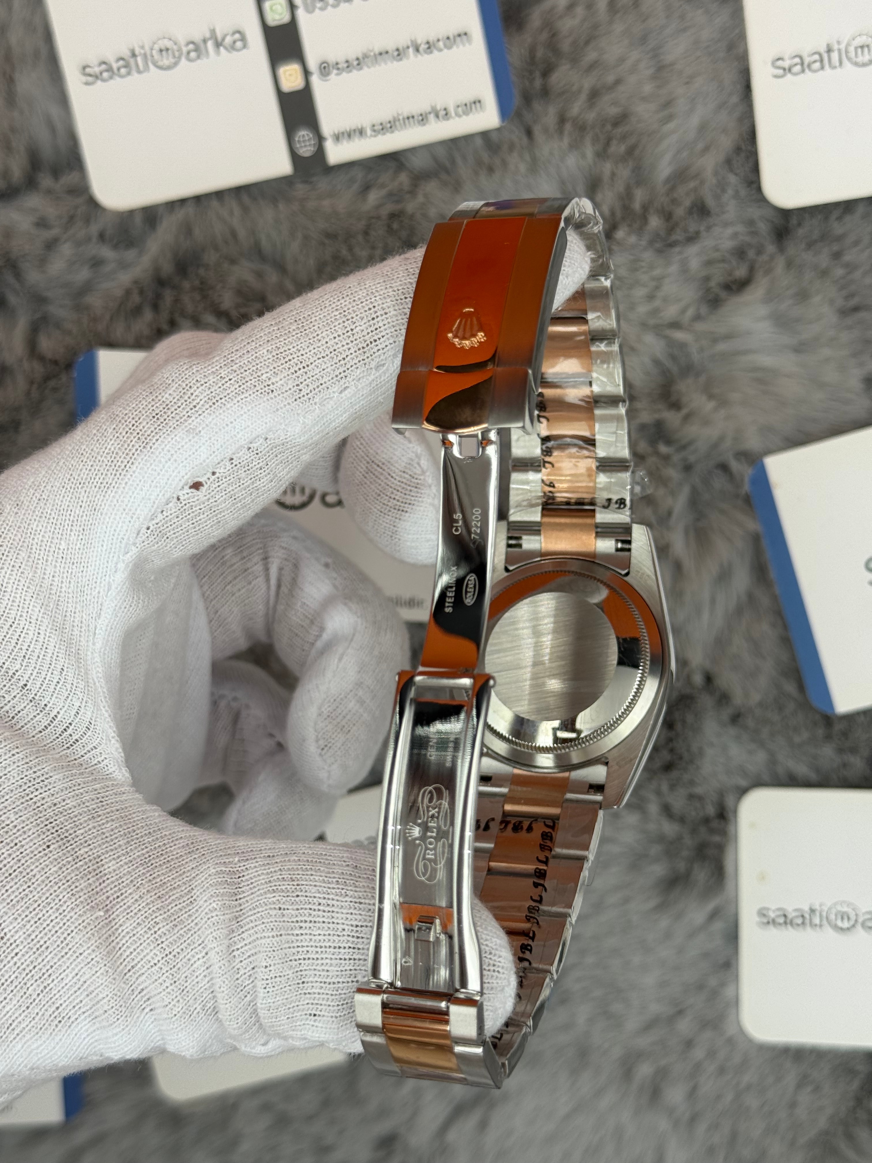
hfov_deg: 30.3
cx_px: 436
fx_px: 1612
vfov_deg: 39.7
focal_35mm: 48
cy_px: 582
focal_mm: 6.76
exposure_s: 1/895
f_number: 1.78
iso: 64
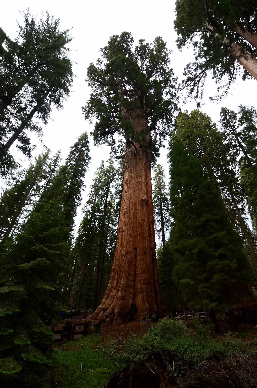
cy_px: 194
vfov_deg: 95.1
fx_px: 177
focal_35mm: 16
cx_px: 128
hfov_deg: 71.8
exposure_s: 1/400
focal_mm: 11
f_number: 8
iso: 1250
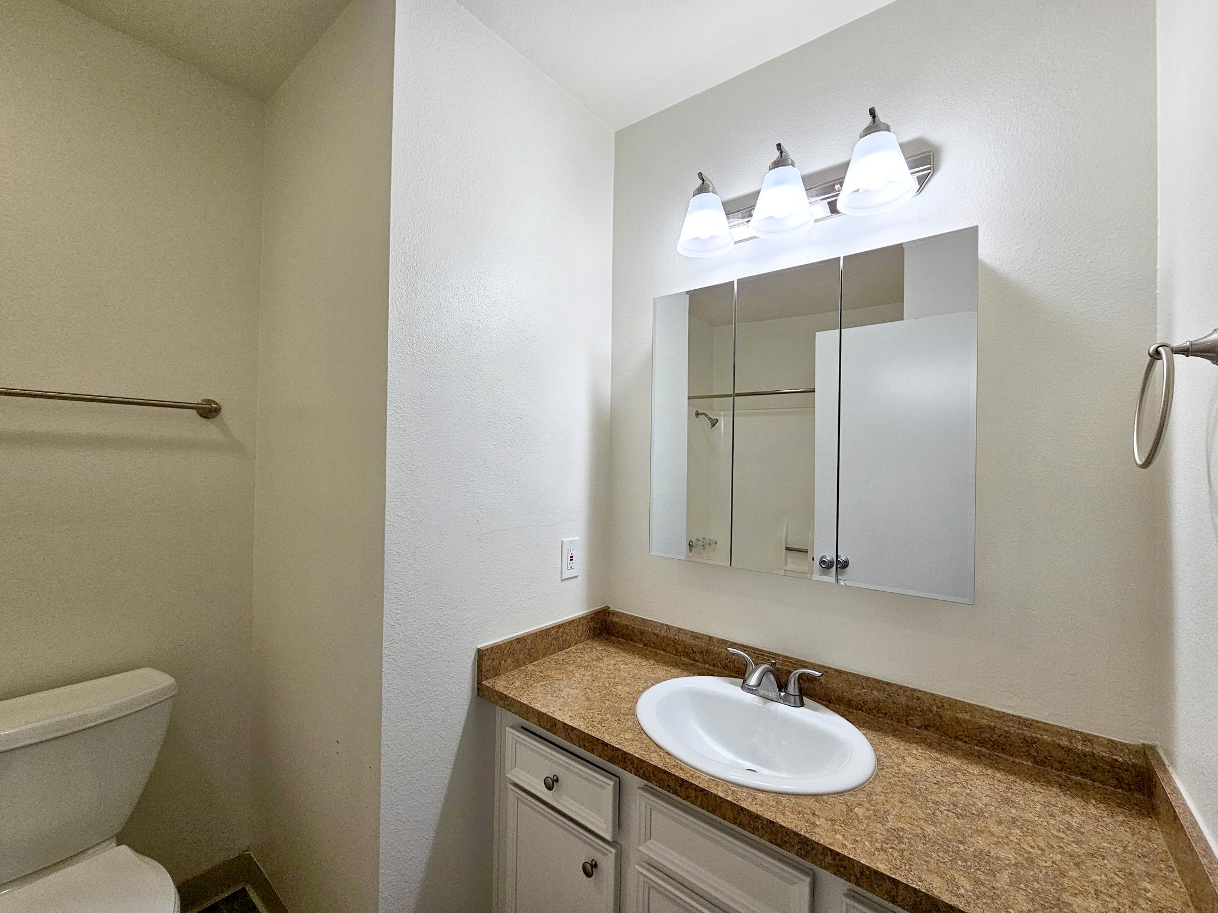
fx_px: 457
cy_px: 456
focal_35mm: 13
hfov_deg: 106.2
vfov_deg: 89.9
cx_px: 609
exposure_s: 1/120
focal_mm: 2.2
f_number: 2.2
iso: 80
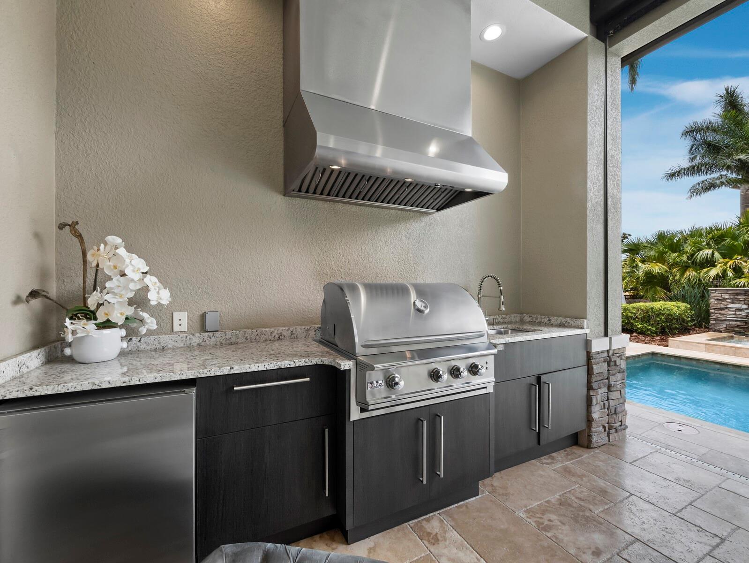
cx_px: 374
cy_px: 282
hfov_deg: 102.0
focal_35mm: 14
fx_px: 303
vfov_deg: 85.7
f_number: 11
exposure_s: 1/13
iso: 400
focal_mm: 7
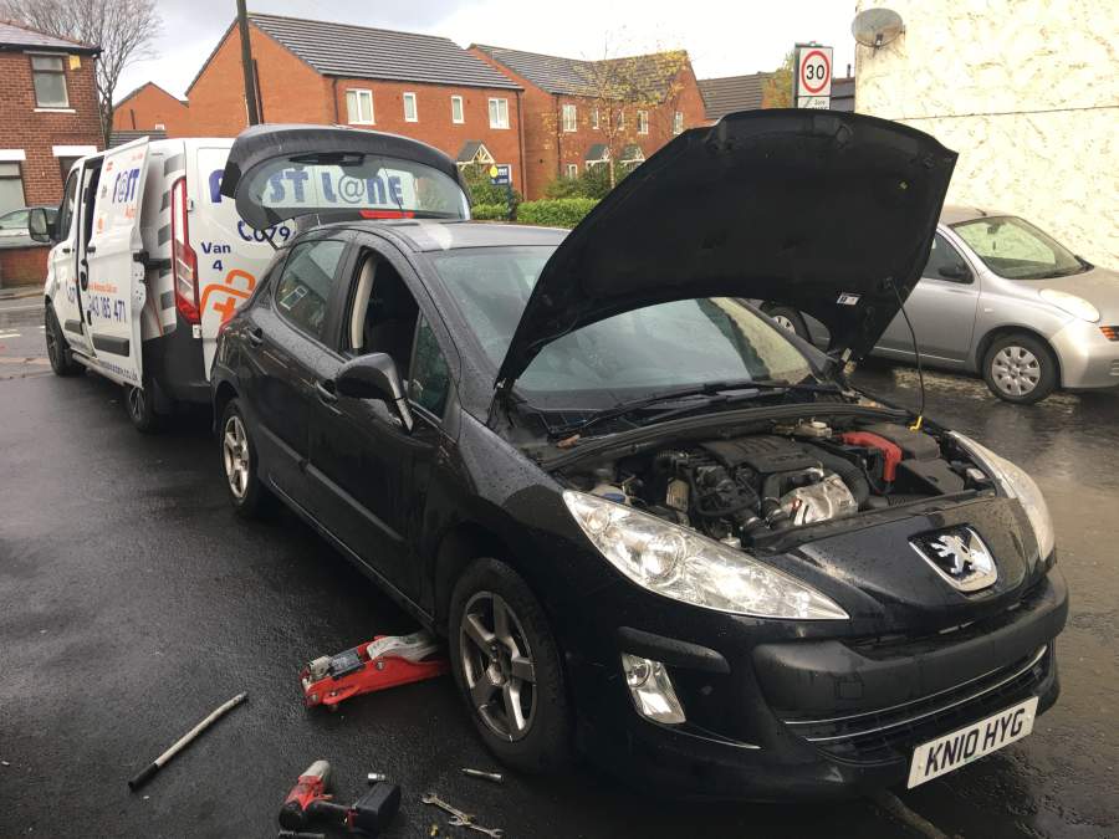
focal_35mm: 29
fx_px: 937
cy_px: 420
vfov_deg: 48.2
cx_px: 560
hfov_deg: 61.7
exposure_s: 1/33
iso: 25
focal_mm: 4.15
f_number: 2.2
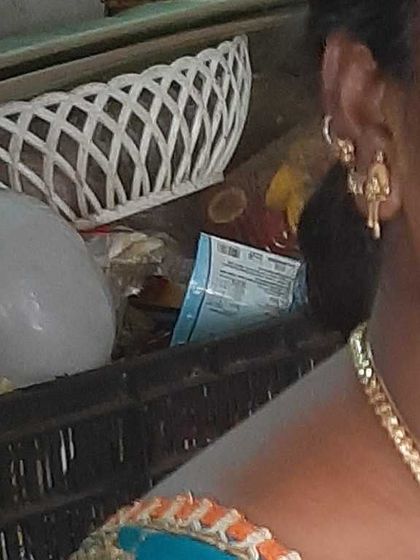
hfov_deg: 10.6
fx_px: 2216
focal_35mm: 137
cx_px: 532
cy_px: 534
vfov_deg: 14.2
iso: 200
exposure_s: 1/33
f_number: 1.7
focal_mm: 3.93
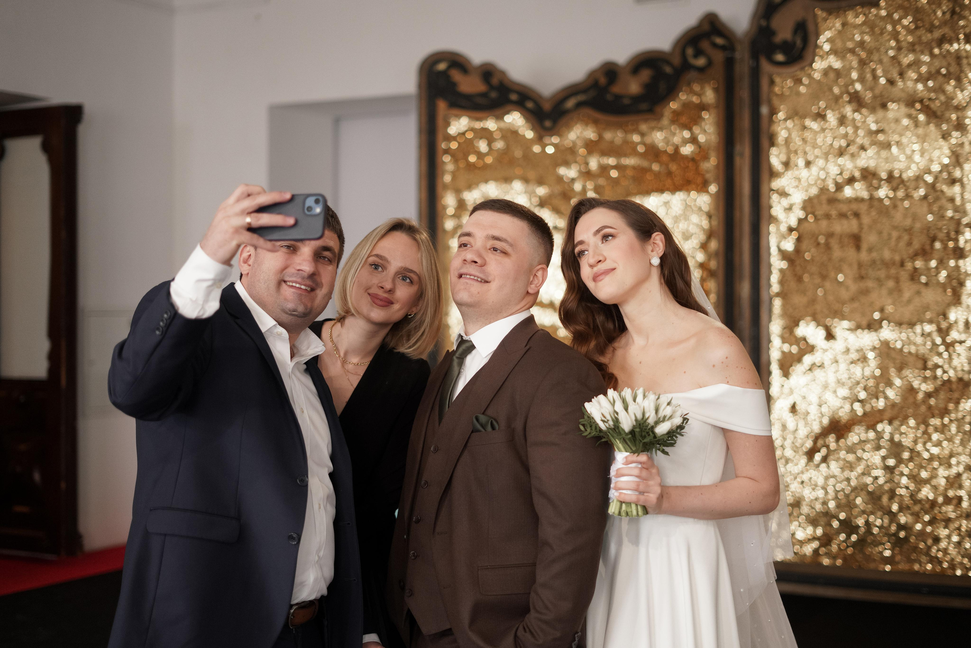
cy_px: 324
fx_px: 1349
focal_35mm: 50
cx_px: 486
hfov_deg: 39.6
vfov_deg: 27.0
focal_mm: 50
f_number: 1.8
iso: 1250
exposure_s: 1/250
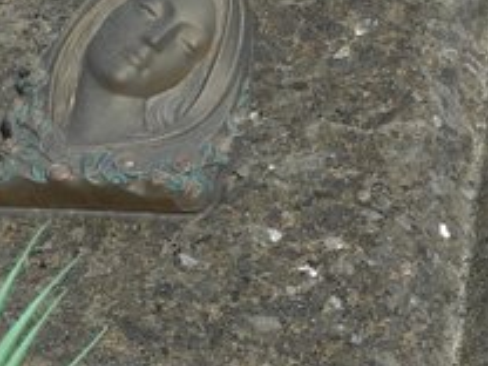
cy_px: 321
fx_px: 2227
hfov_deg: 12.4
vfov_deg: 9.4
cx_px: 465
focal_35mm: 158
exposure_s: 1/1000
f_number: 4
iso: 100
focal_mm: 8.8
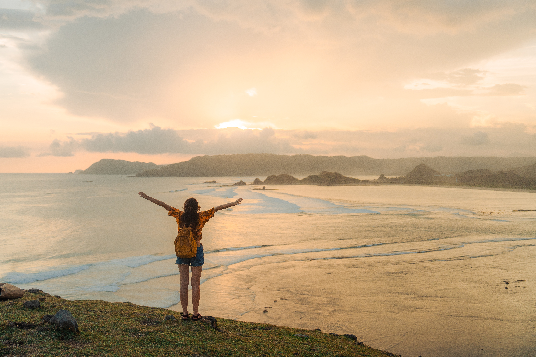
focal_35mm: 38
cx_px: 268
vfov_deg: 35.1
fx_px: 566
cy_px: 178
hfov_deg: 50.7
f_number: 2.8
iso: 400
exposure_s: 1/640
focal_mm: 38
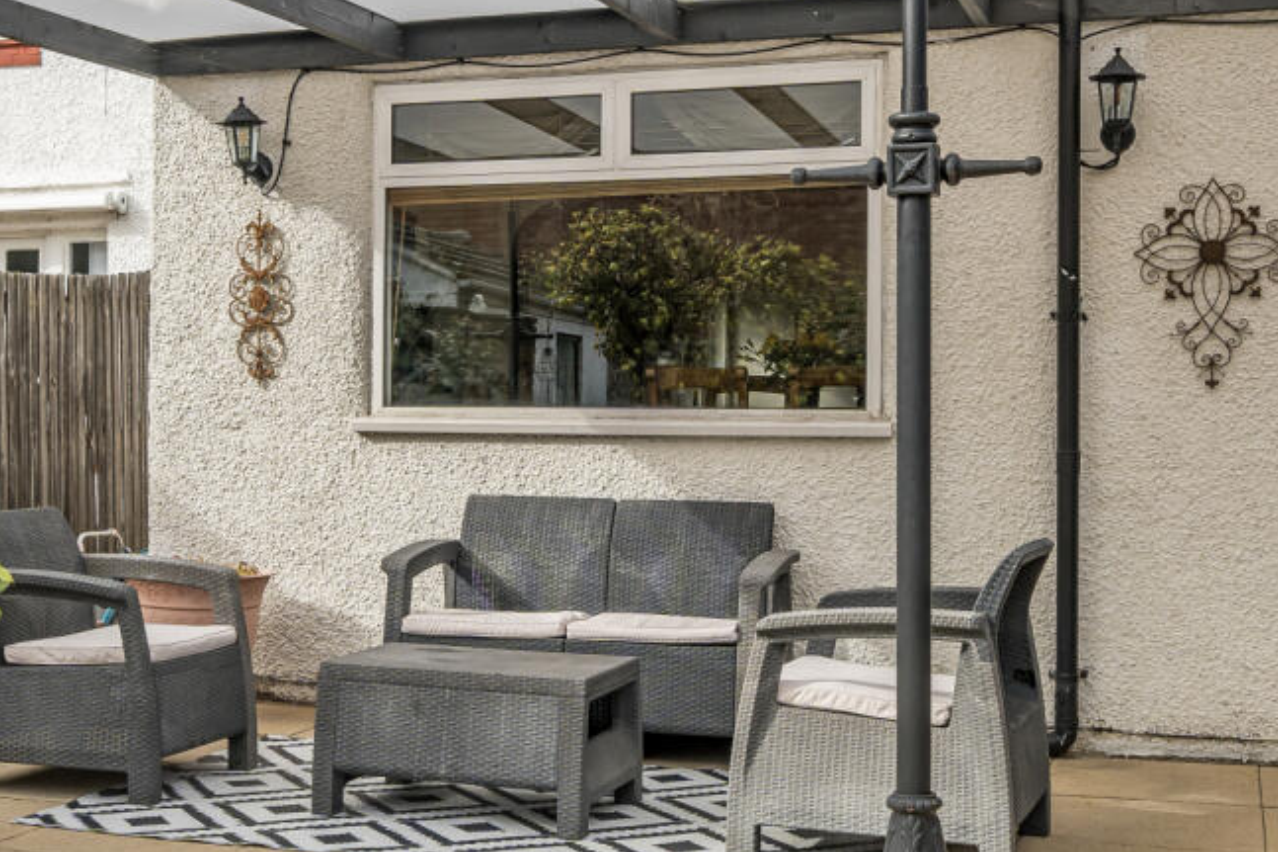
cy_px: 412
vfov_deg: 23.8
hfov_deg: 34.8
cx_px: 456
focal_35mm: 57
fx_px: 2023
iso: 400
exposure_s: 1/320
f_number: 8
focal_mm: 24
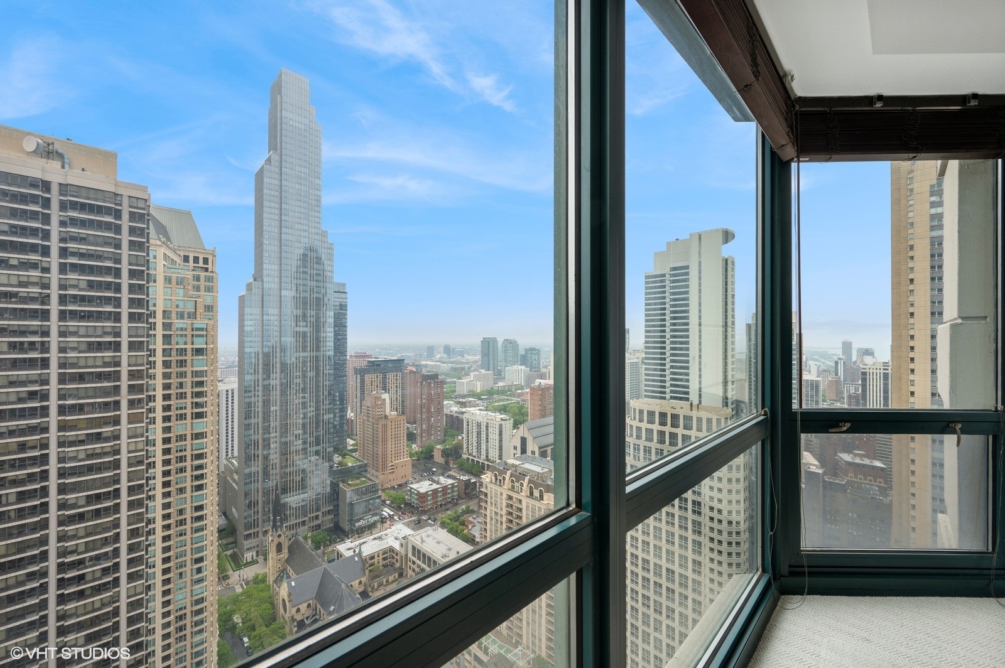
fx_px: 391
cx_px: 502
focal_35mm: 14
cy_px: 334
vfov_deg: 81.1
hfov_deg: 104.3
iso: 100
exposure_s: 1/30
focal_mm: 14
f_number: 10
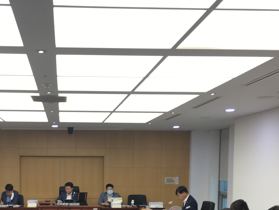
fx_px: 451
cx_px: 82
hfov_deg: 33.9
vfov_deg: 25.1
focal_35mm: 56
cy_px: 200
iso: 25
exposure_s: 1/30
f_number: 2.2
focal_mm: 4.15
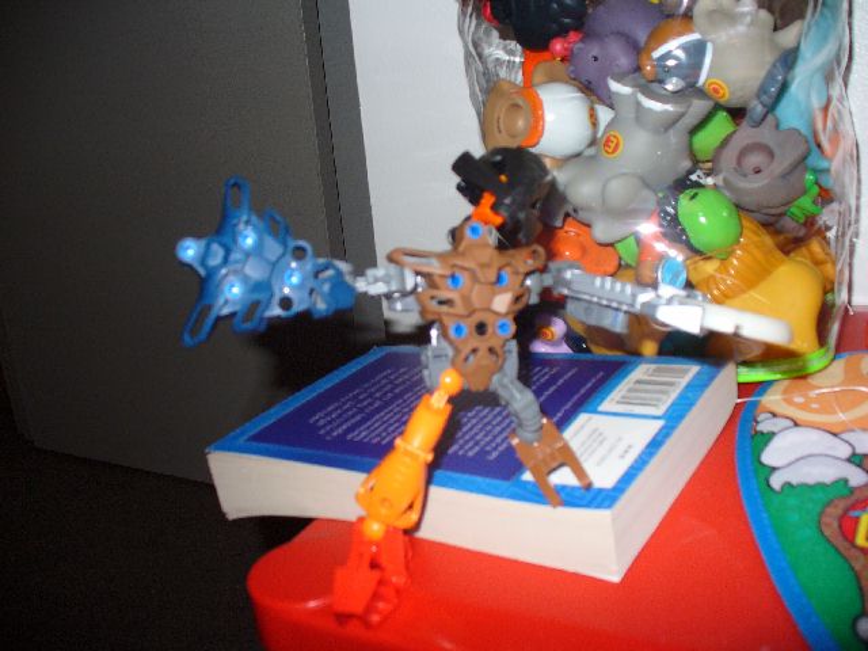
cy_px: 326
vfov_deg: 38.7
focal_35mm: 37
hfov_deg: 50.1
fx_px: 928
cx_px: 434
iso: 100
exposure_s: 1/60
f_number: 2.8
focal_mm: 6.1
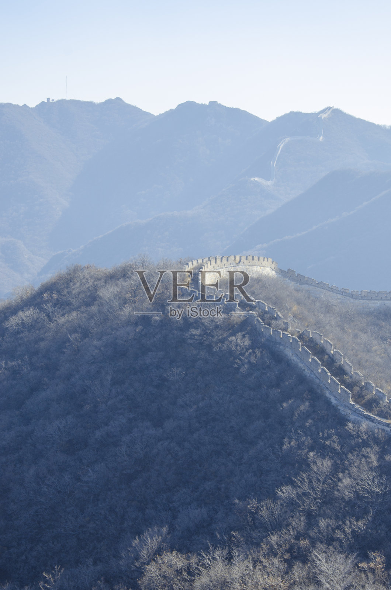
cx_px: 196
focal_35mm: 68
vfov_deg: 29.9
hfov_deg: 20.1
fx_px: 1104
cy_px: 295
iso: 160
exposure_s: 1/250
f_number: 8
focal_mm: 45
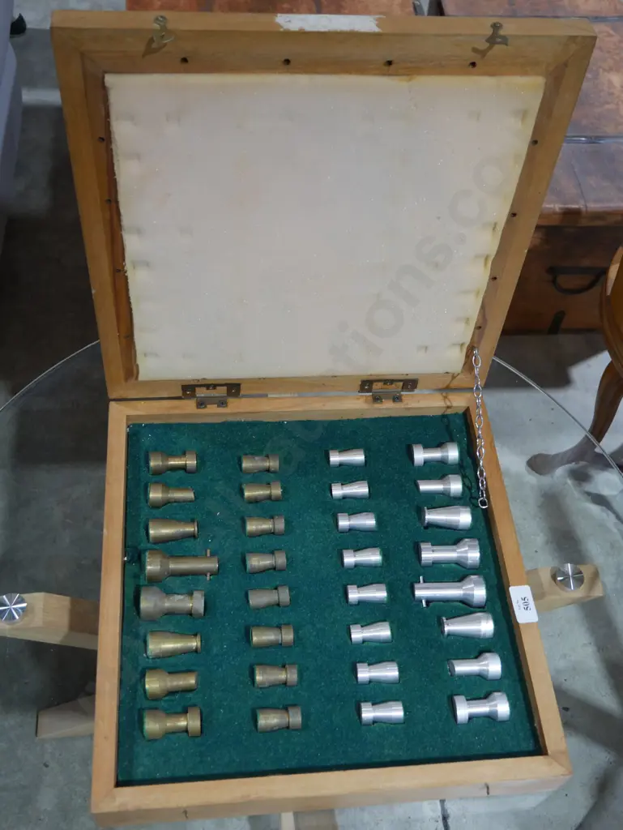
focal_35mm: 38
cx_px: 312
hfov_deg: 37.8
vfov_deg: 49.0
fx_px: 911
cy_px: 415
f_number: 4.1
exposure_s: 1/60
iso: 500
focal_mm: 19
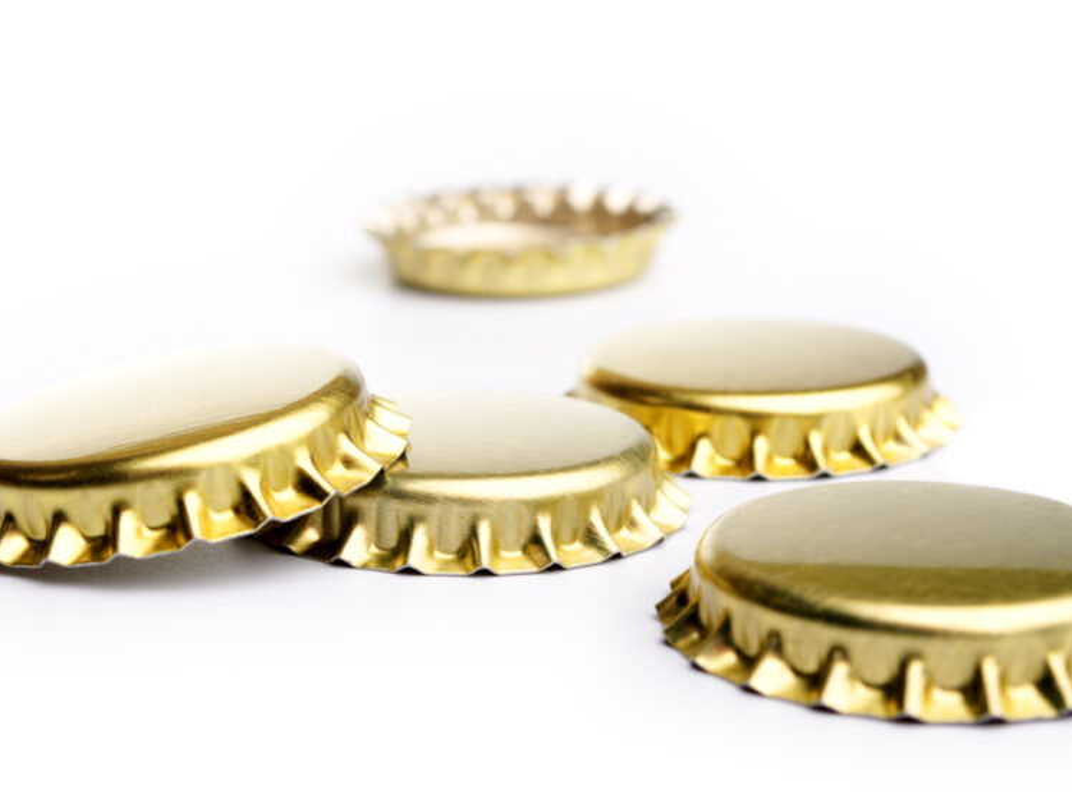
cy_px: 406
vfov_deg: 17.0
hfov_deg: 22.5
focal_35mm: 87
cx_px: 551
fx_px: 2695
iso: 100
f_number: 13
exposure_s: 1/200
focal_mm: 44
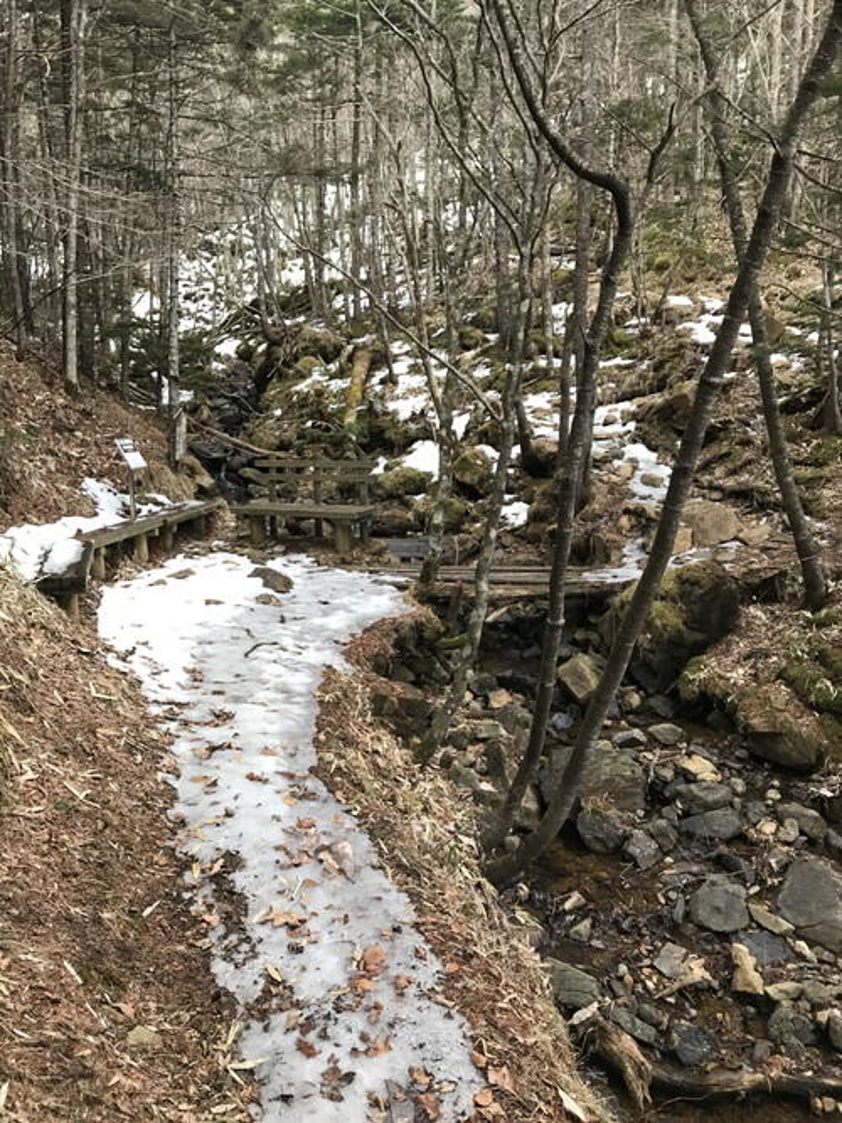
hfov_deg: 49.7
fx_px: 908
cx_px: 421
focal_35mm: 28
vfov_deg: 63.5
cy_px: 562
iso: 20
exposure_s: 1/40
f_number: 1.8
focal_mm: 3.99
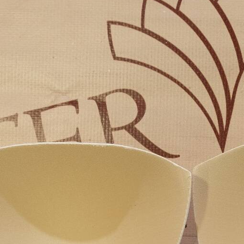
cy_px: 211
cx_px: 184
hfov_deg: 18.0
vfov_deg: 17.9
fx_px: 766
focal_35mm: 96
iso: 200
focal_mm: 24.3
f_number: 4.5
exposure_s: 1/150
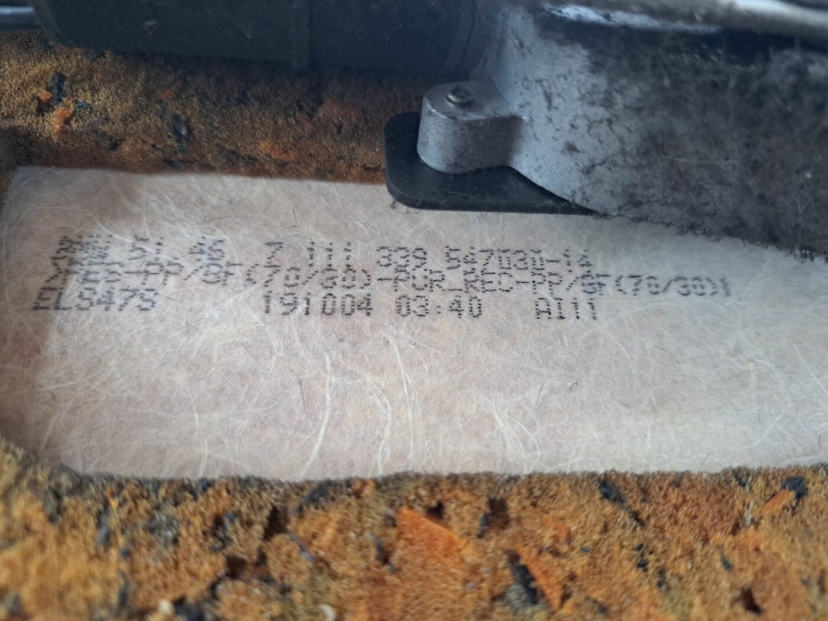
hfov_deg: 71.6
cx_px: 414
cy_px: 310
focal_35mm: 24
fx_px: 574
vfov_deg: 56.8
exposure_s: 1/50
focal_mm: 5.23
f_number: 1.8
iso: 250
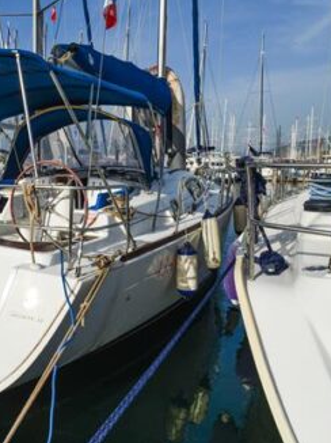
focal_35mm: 31
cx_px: 33
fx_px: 396
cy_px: 222
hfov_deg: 41.7
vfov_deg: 58.4
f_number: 13
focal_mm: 21
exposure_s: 1/640
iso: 200
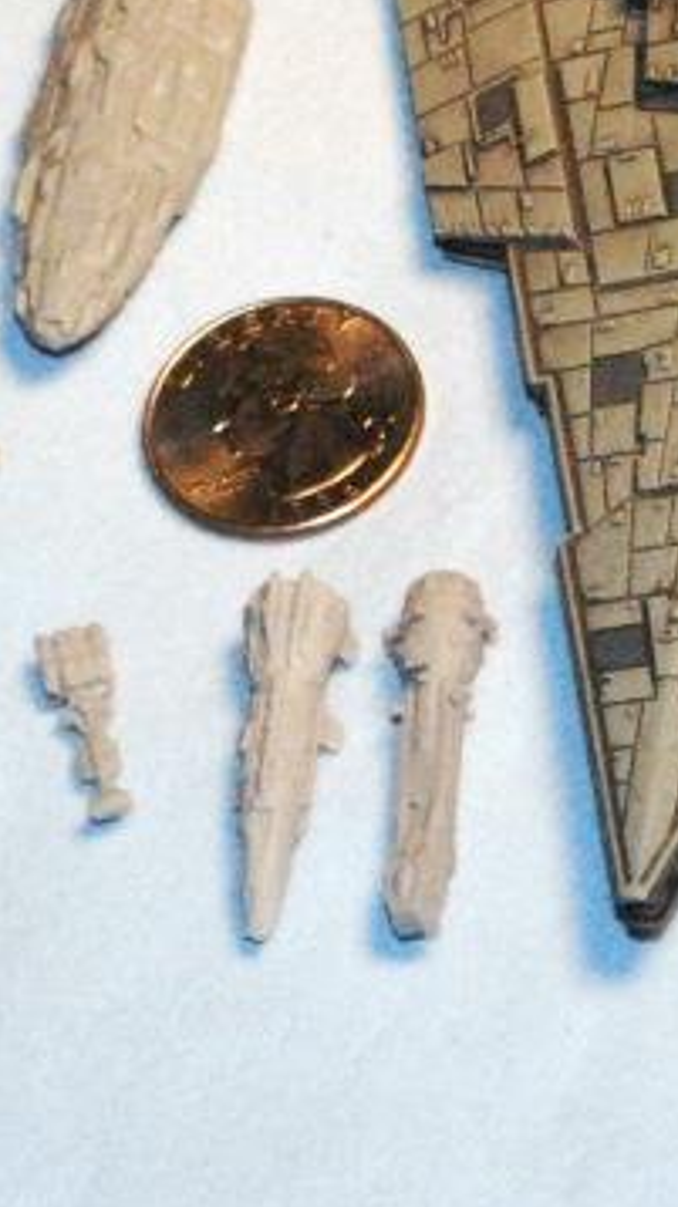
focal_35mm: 153
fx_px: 4897
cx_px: 371
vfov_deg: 13.9
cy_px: 160
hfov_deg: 7.9
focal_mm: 34
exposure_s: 1/200
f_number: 16
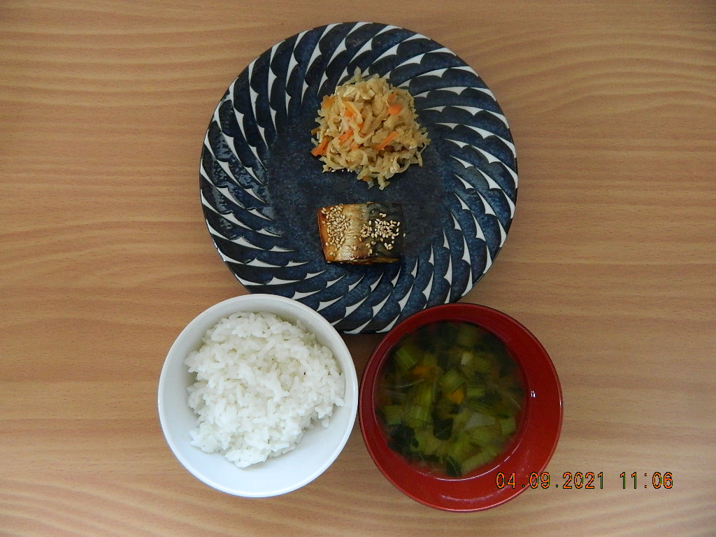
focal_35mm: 25
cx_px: 358
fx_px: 517
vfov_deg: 54.9
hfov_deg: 69.4
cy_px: 268
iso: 400
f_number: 3.1
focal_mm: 4.5
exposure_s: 1/50
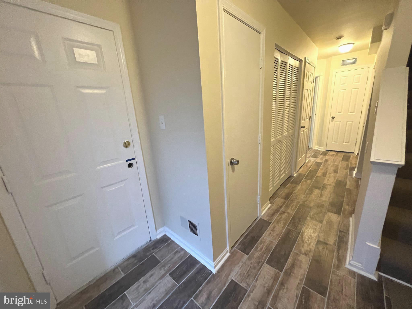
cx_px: 206
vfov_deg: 89.9
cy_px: 154
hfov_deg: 106.2
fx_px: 155
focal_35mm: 13
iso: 800
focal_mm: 1.57
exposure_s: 1/60
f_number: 1.8
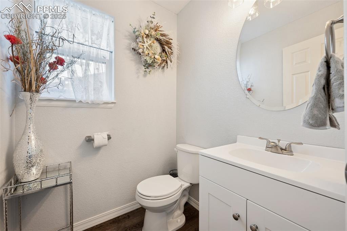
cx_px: 174
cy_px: 116
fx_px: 135
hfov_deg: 104.3
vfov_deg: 81.2
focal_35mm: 14
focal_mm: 14
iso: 100
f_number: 11
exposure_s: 1/2.5
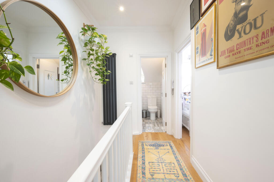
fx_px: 106
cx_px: 137
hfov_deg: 104.3
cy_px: 91
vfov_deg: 81.1
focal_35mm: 14
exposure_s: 1
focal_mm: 14
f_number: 16
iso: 200
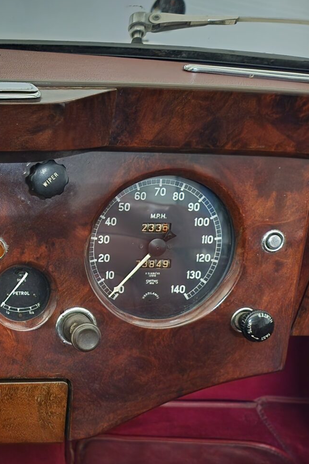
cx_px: -59
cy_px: 233
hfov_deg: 28.5
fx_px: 528
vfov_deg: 47.4
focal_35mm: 41
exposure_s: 1/9.99
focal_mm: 5
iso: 800
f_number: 1.8
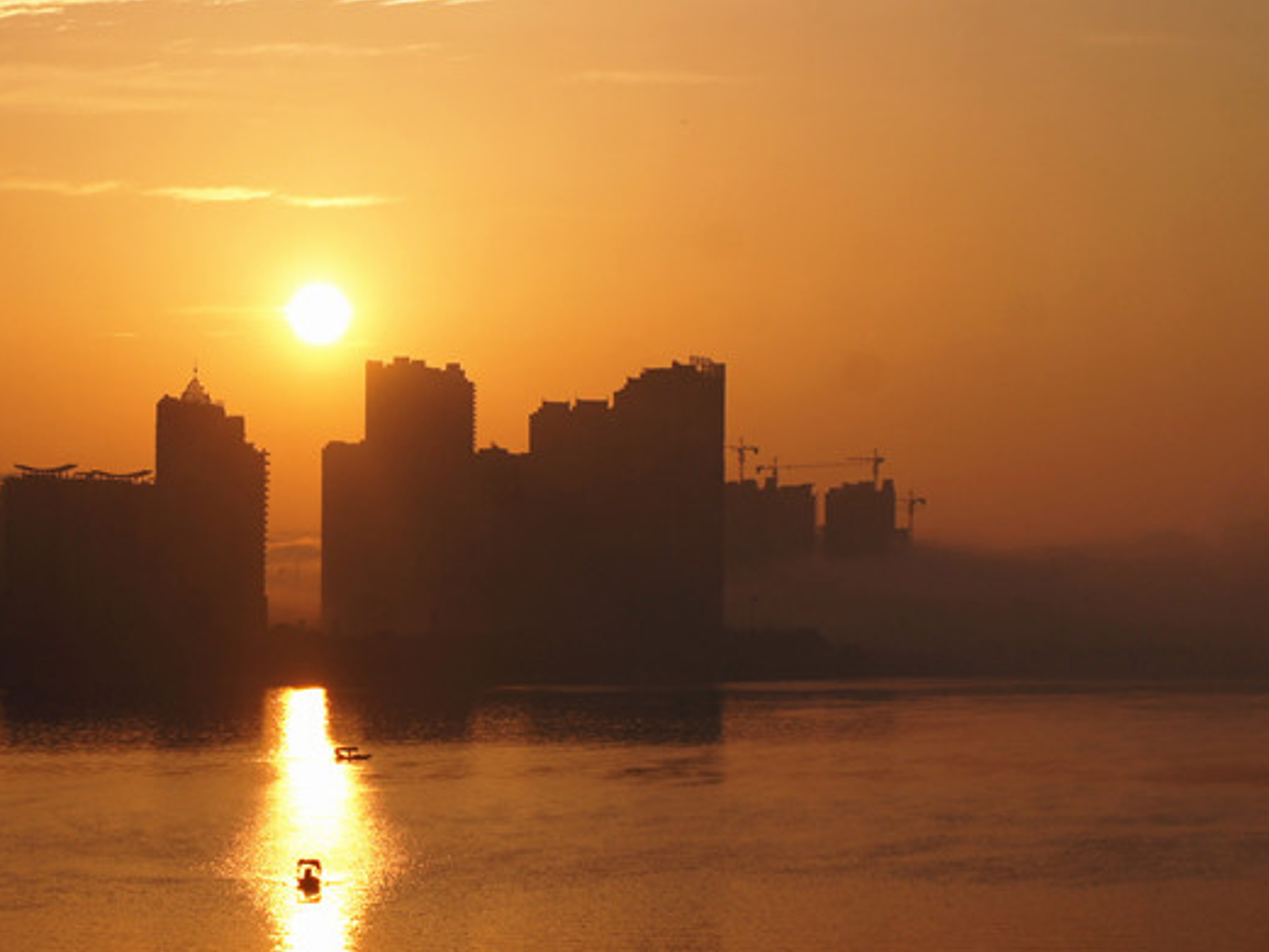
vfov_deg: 10.8
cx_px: 470
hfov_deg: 14.4
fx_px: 5017
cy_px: 530
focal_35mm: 137
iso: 100
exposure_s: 1/800
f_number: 8
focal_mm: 55
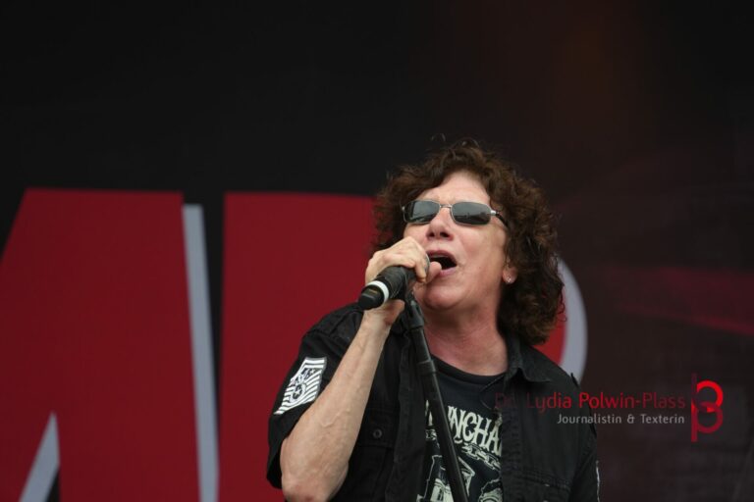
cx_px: 377
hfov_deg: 10.4
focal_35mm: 198
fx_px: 4147
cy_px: 251
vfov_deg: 6.9
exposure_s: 1/250
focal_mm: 132
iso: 400
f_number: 5.6
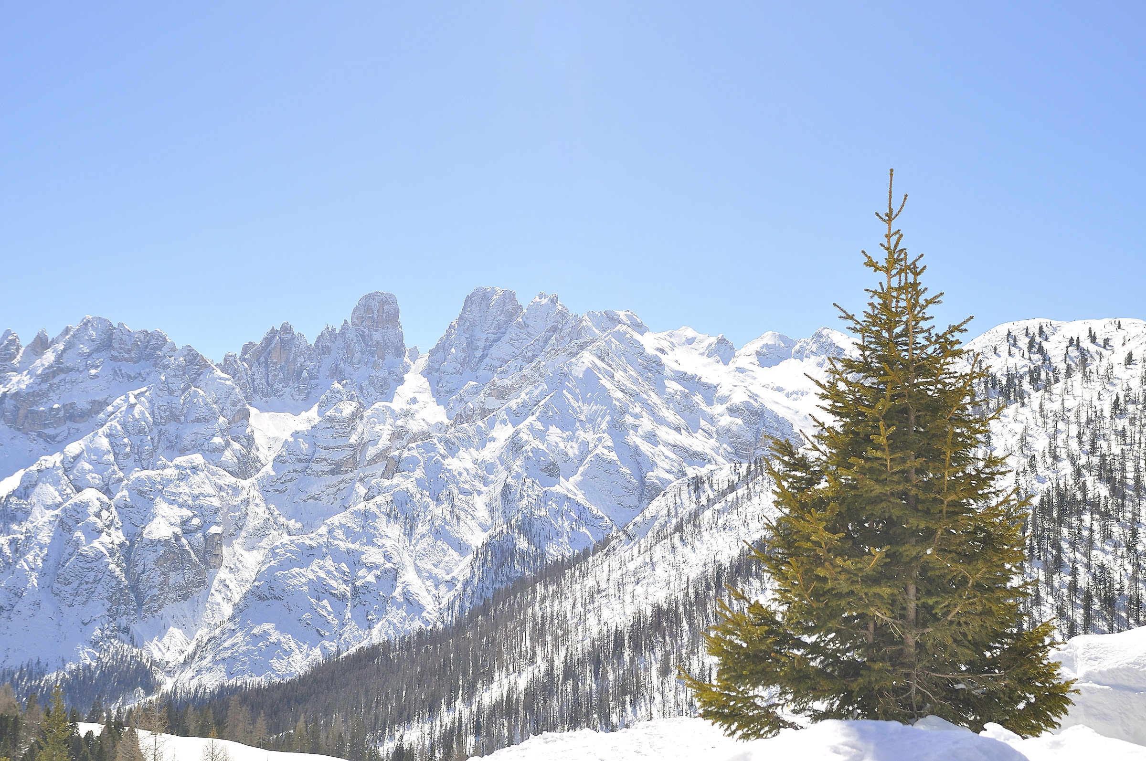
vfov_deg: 34.1
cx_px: 573
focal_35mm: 39
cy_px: 380
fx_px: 1240
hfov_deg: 49.6
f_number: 6.3
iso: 200
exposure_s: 1/1000
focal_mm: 26
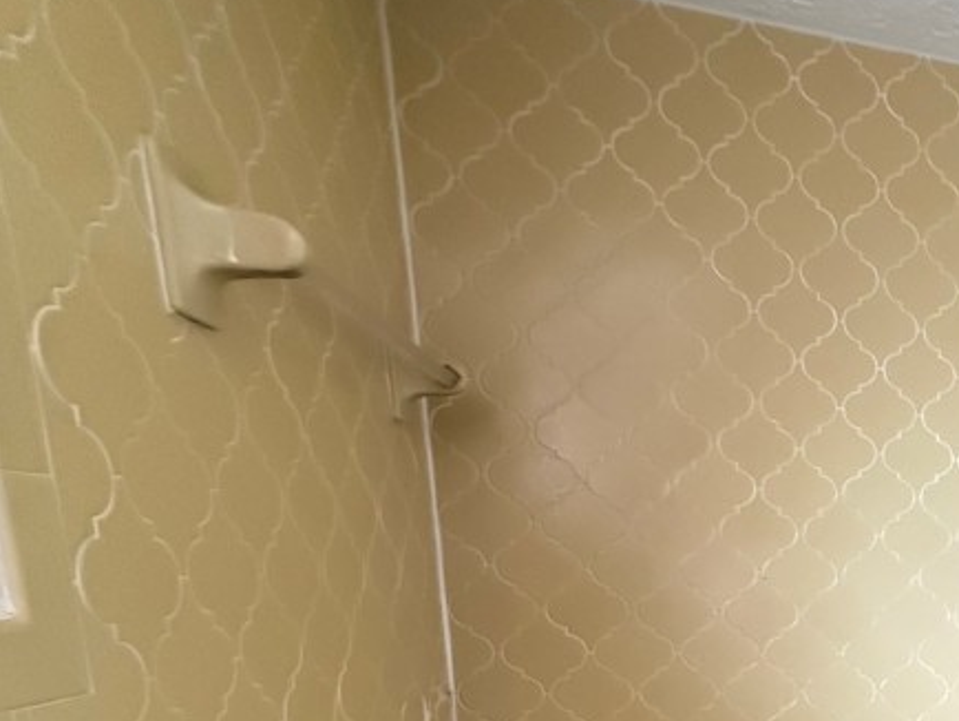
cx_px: 988
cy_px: 763
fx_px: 915
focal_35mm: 33
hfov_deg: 45.4
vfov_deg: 37.2
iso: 1250
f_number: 2.2
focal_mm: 2.22
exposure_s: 1/60
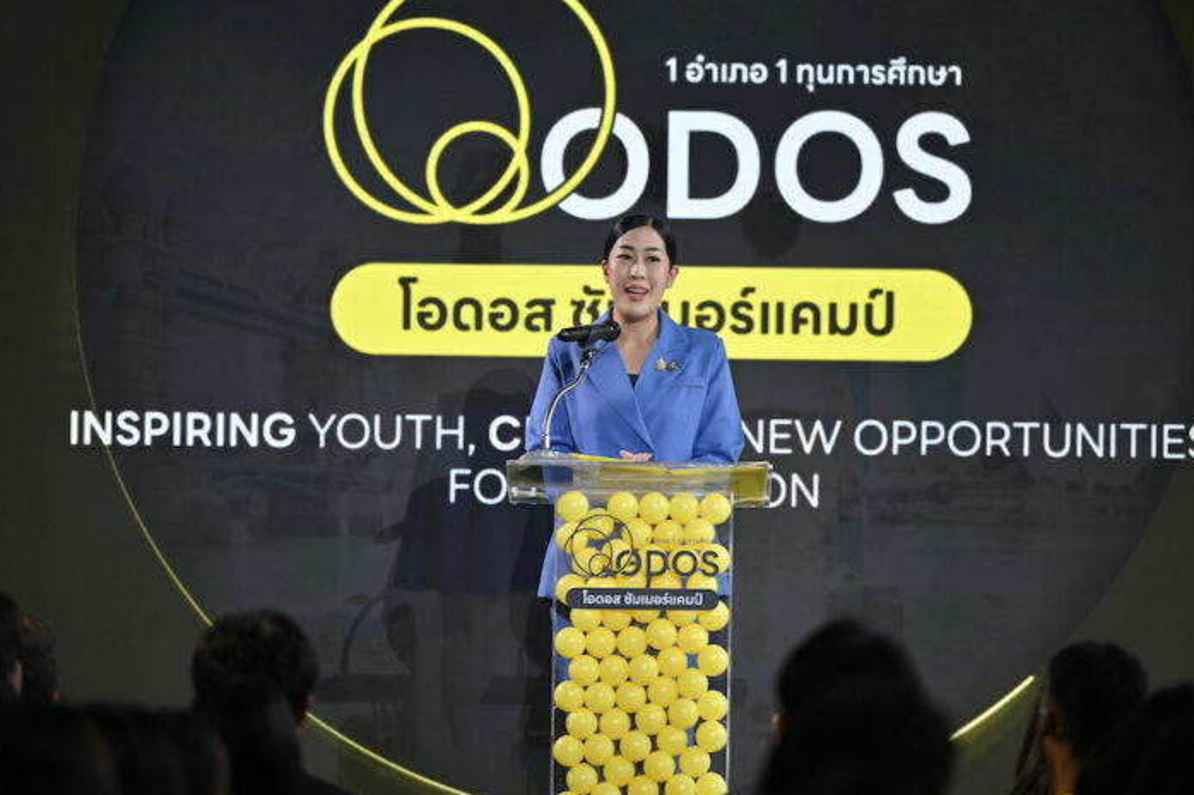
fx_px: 7294
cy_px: 415
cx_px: 645
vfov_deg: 6.2
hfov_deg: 9.4
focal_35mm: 220
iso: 200
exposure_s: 1/160
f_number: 2.8
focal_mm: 200
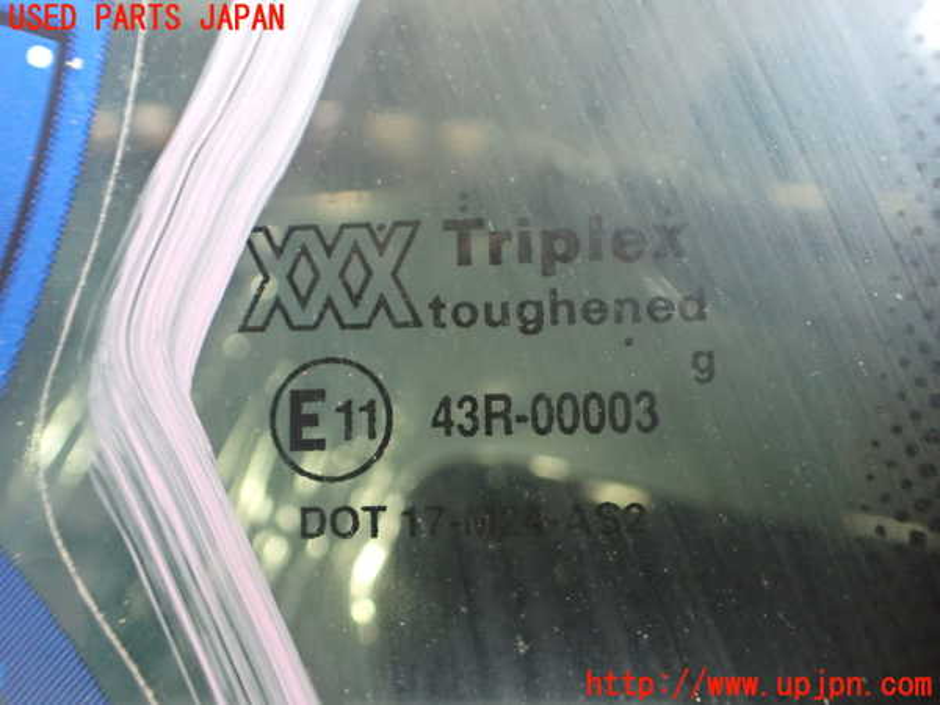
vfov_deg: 46.8
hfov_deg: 60.0
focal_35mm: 30
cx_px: 470
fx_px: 815
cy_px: 352
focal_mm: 5.4
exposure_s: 1/40
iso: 800
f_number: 2.3
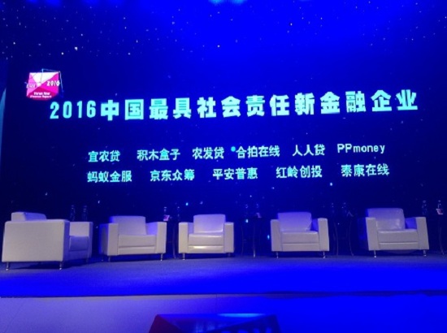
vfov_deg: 42.8
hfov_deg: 55.5
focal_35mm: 33
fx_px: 425
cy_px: 166
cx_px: 224
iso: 40
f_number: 2.4
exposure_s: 1/24
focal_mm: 3.3
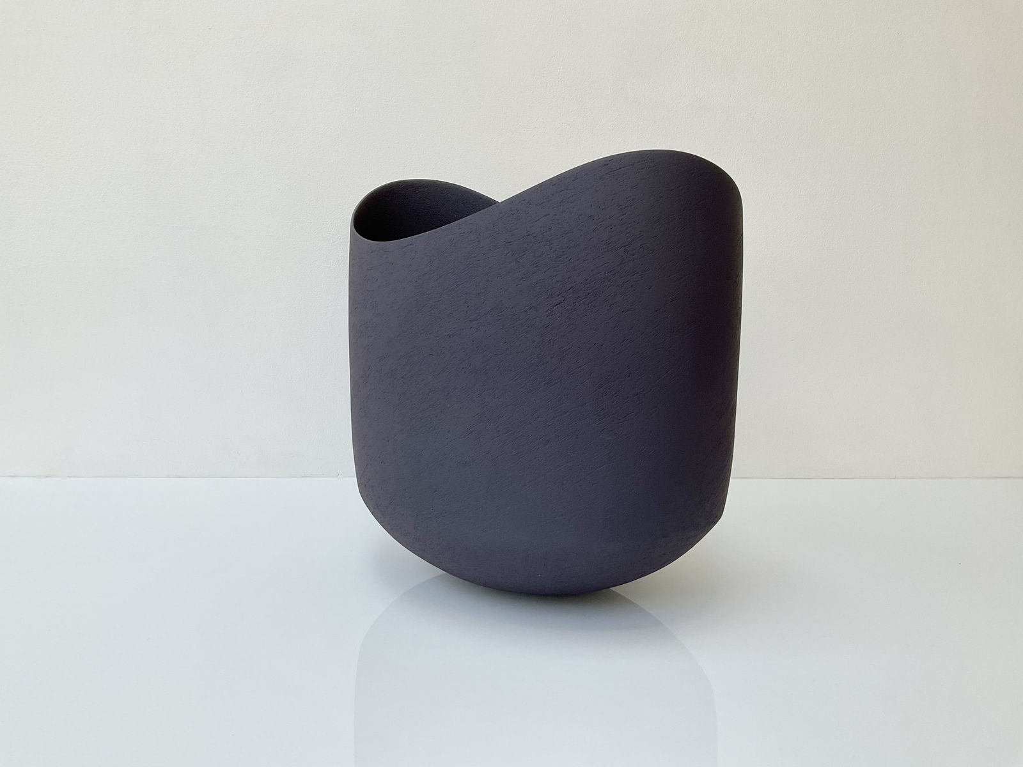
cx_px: 512
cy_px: 384
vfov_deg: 48.2
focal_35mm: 29
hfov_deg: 61.7
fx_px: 857
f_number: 1.8
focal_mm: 3
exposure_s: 1/120
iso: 32
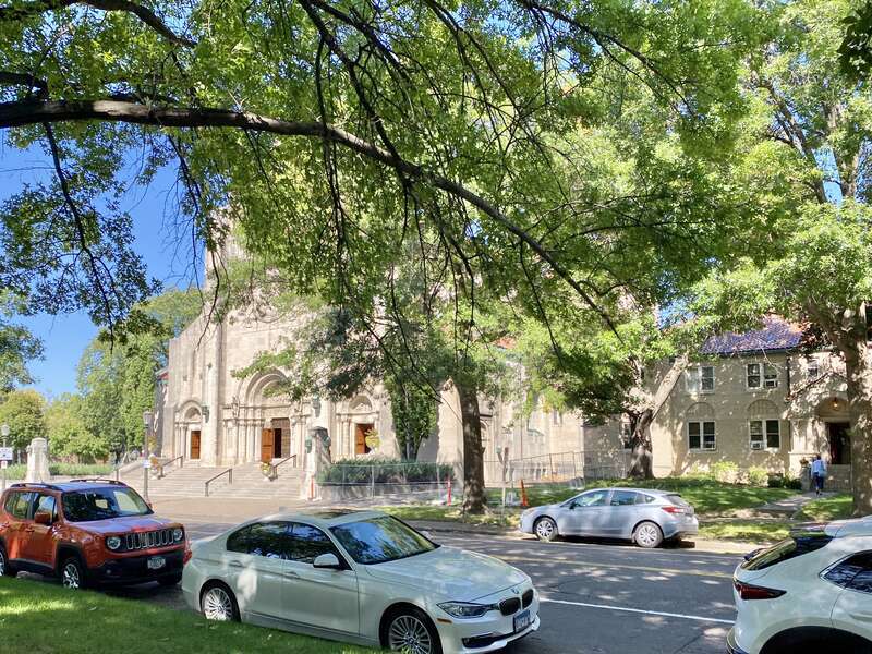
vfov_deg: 53.1
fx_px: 655
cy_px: 327
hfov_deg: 67.3
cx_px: 436
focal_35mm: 26
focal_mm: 4.25
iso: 32
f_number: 1.8
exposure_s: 1/693
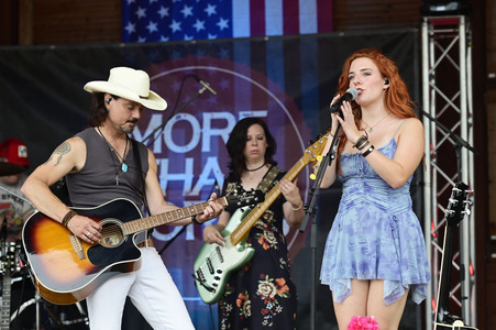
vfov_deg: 11.8
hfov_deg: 17.7
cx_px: 248
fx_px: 1597
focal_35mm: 116
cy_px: 165
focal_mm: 116
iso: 400
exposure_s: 1/400
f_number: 3.5
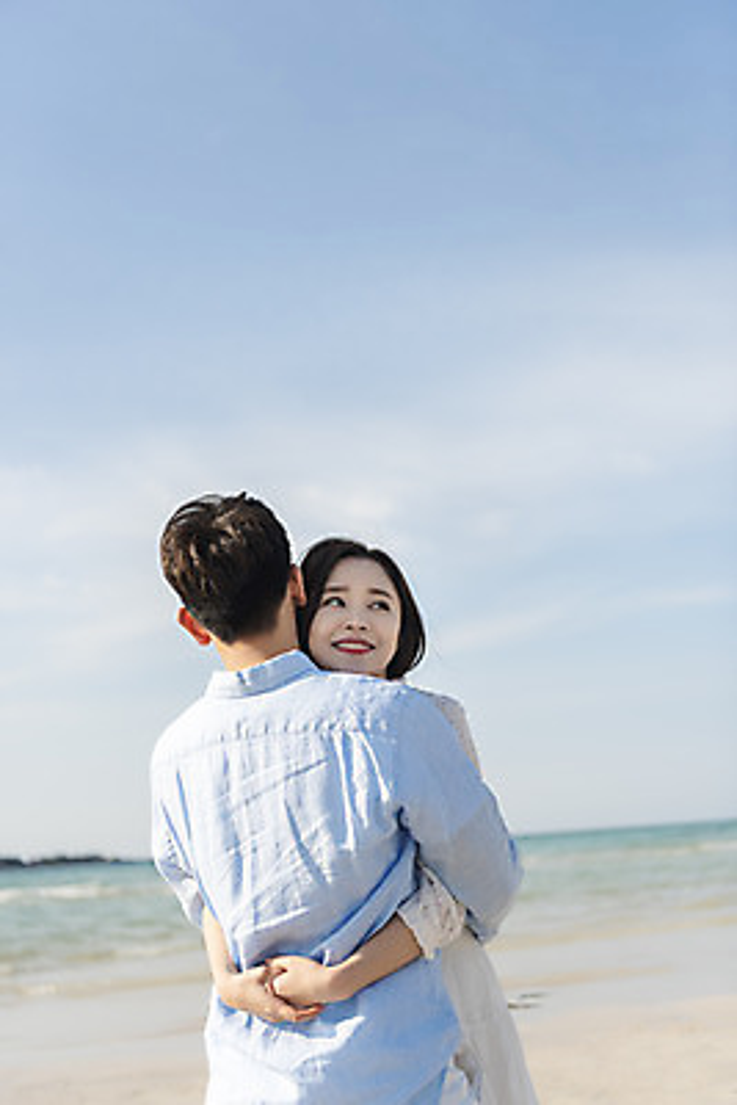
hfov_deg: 29.3
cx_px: 368
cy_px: 552
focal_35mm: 46
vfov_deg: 42.7
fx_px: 1411
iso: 100
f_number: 2.8
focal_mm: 46
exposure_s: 1/2000
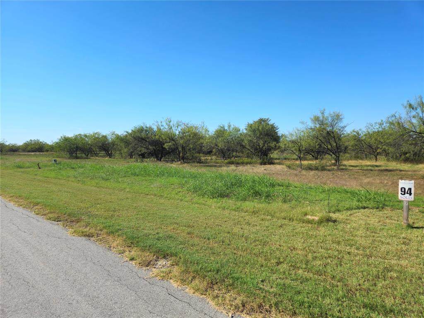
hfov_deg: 73.9
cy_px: 159
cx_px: 212
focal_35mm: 23
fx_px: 282
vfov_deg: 58.9
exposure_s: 1/2365
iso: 25
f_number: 1.8
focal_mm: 5.4
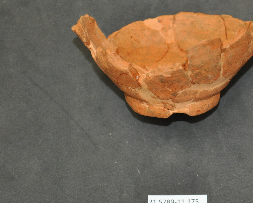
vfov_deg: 10.7
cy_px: 91
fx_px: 1086
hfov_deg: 13.2
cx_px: 189
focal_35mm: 145
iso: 800
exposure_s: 1/60
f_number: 5.6
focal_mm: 52
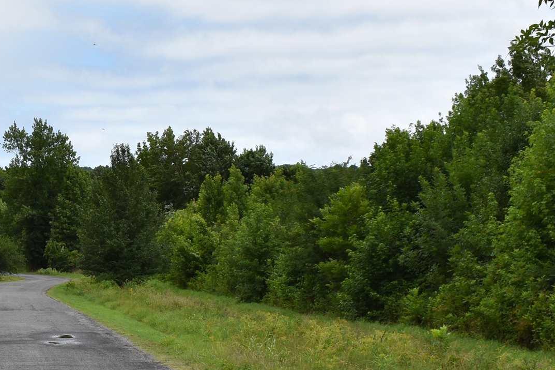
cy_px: 297
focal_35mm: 103
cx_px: 25
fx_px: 1588
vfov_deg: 13.2
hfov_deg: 19.4
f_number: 9
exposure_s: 1/250
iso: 100
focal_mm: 24
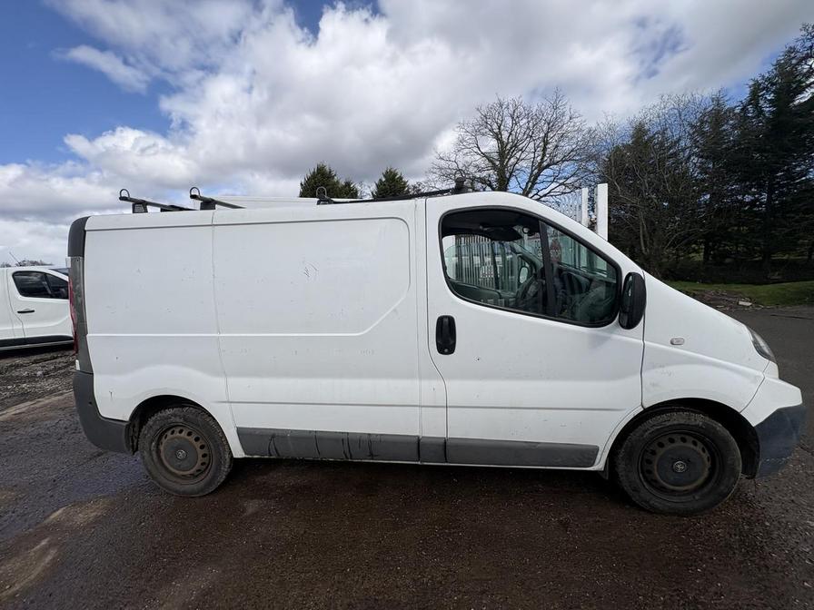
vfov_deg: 85.7
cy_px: 305
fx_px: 329
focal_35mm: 14
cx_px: 407
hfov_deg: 102.1
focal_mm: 2.22
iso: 50
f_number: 2.2
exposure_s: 1/2208
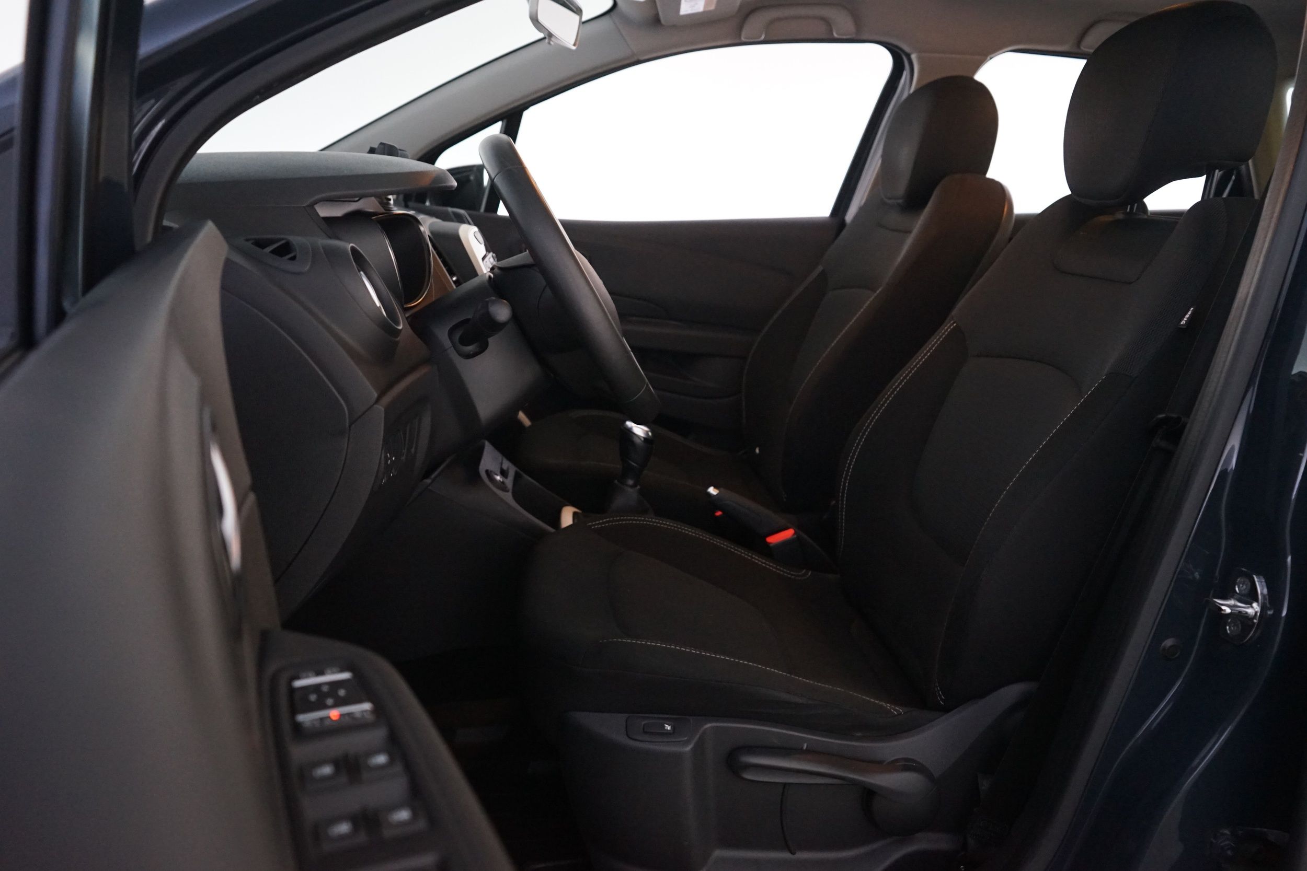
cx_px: 654
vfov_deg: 45.0
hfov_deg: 63.7
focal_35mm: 29
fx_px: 1053
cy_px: 436
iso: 4000
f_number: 4.5
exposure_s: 1/13
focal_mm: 29
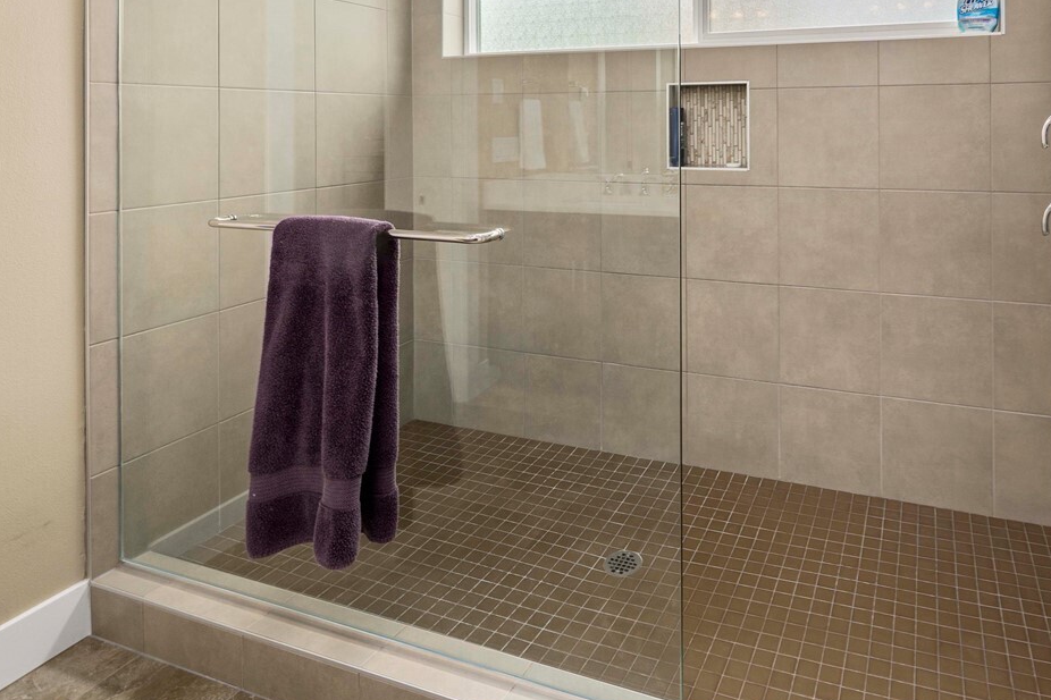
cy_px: 122
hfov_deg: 75.7
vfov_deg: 52.8
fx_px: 642
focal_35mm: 22
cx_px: 714
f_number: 7.1
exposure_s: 1/80
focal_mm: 12
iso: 100
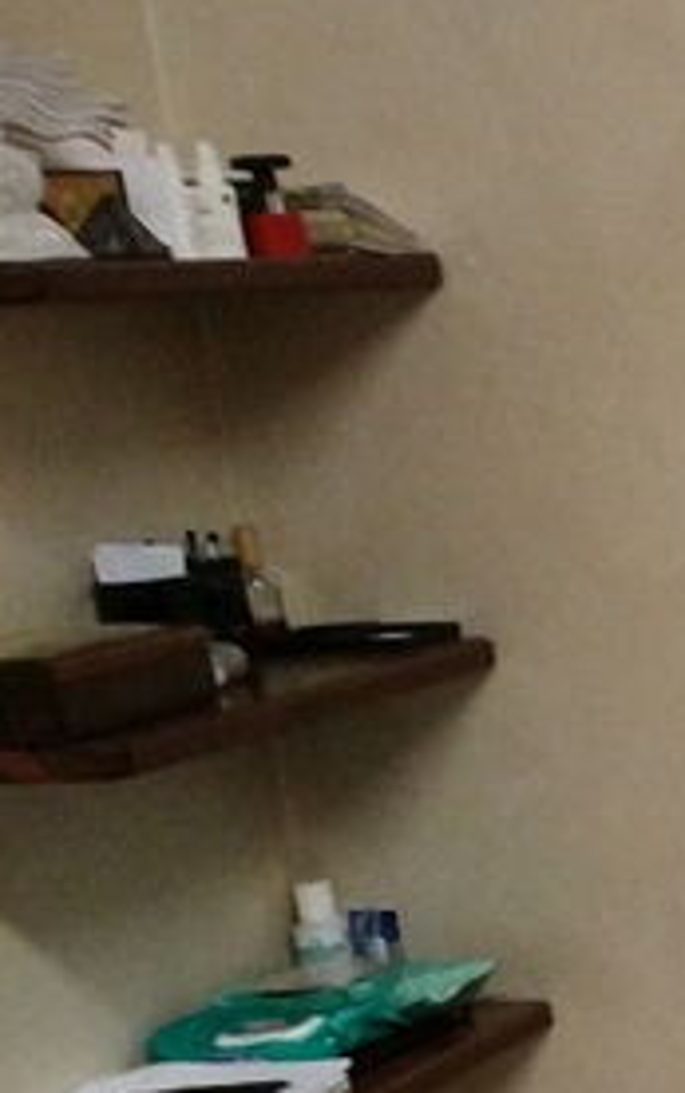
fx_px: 3160
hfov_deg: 9.7
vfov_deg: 19.3
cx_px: 1996
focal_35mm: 106
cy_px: 974
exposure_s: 1/17
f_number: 2.2
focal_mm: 4.73
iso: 800
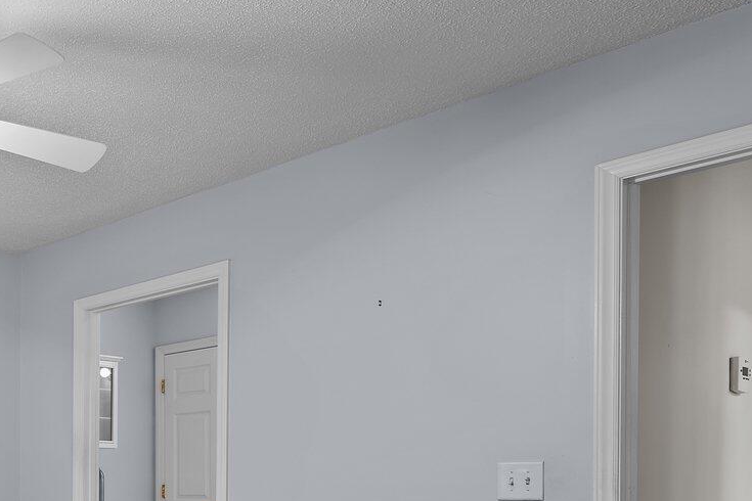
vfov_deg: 31.8
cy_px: 490
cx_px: -175
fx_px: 815
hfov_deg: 36.6
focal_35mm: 39
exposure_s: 1.3
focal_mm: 14
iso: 200
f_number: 7.1
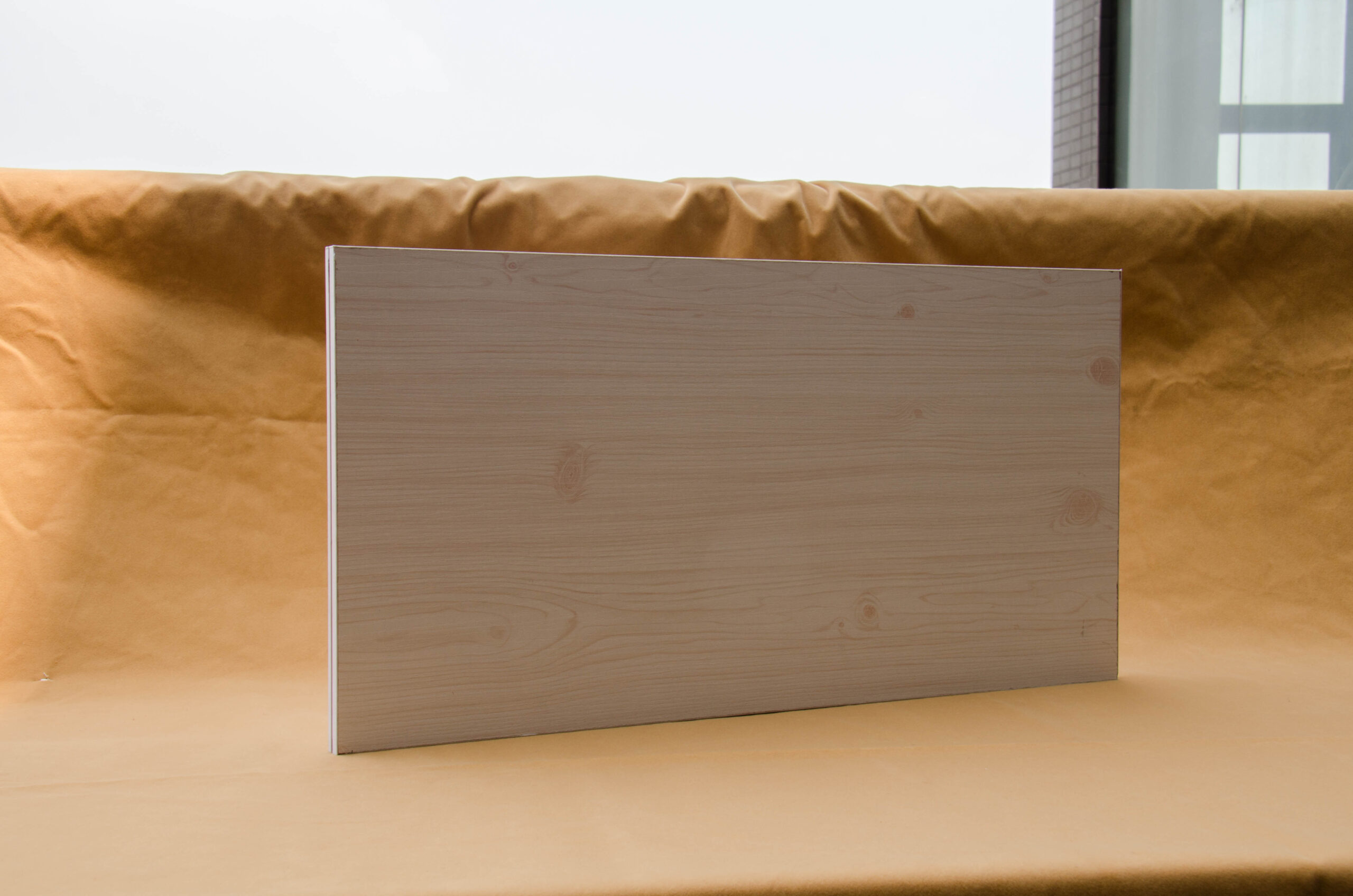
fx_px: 1969
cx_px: 676
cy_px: 448
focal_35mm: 52
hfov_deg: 37.9
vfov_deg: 25.6
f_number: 10
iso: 100
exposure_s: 1/100
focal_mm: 35
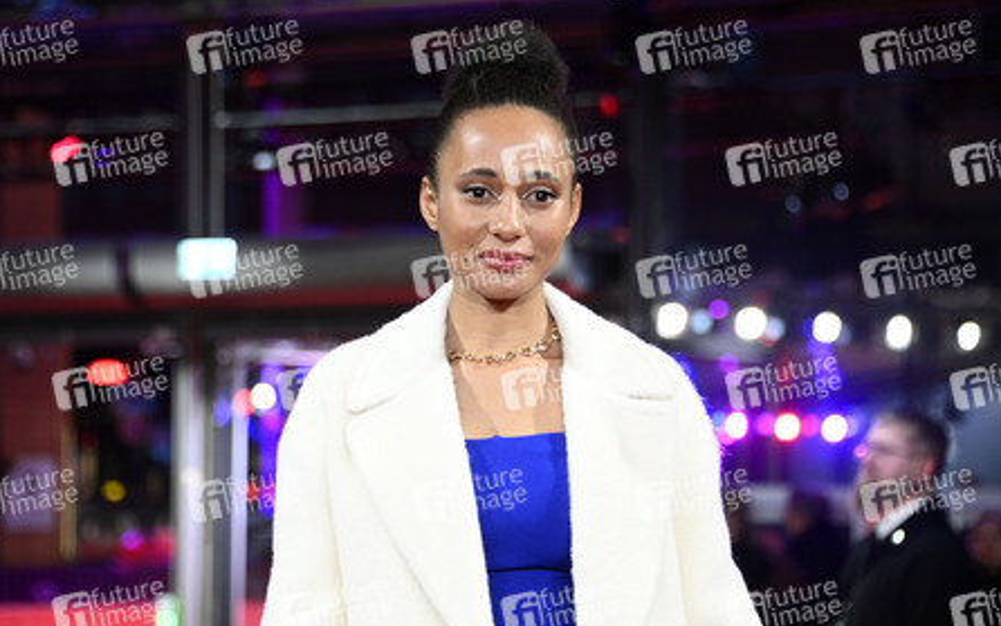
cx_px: 499
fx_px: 3793
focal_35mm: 139
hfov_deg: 15.0
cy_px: 328
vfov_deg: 9.4
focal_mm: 135
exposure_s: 1/200
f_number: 5.6
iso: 5000
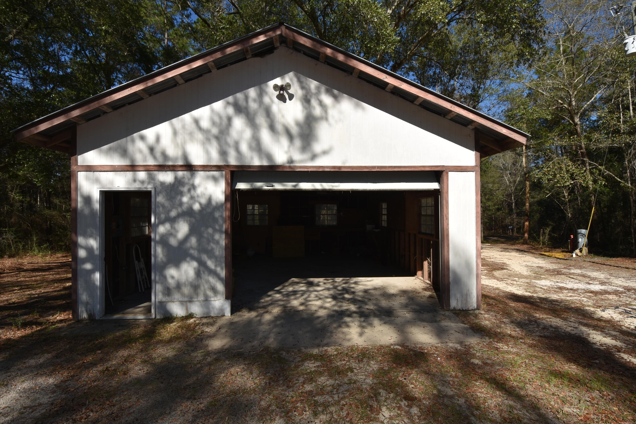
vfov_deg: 73.8
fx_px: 283
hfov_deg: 96.7
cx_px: 316
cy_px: 206
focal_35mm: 16
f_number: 9
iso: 100
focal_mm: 10
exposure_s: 1/250
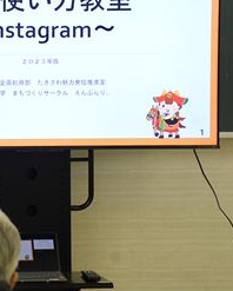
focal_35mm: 228
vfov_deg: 8.5
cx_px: -13
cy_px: 109
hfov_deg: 6.8
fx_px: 1963
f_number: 6.3
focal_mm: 80
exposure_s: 1/160
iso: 3200
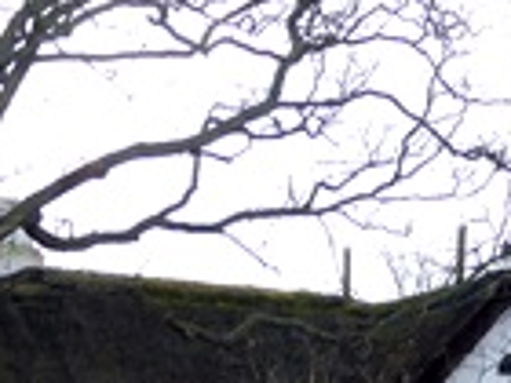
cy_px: 626
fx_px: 2214
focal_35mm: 150
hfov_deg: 13.2
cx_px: 314
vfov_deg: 9.5
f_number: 3.8
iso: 200
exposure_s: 1/250
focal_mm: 7.2
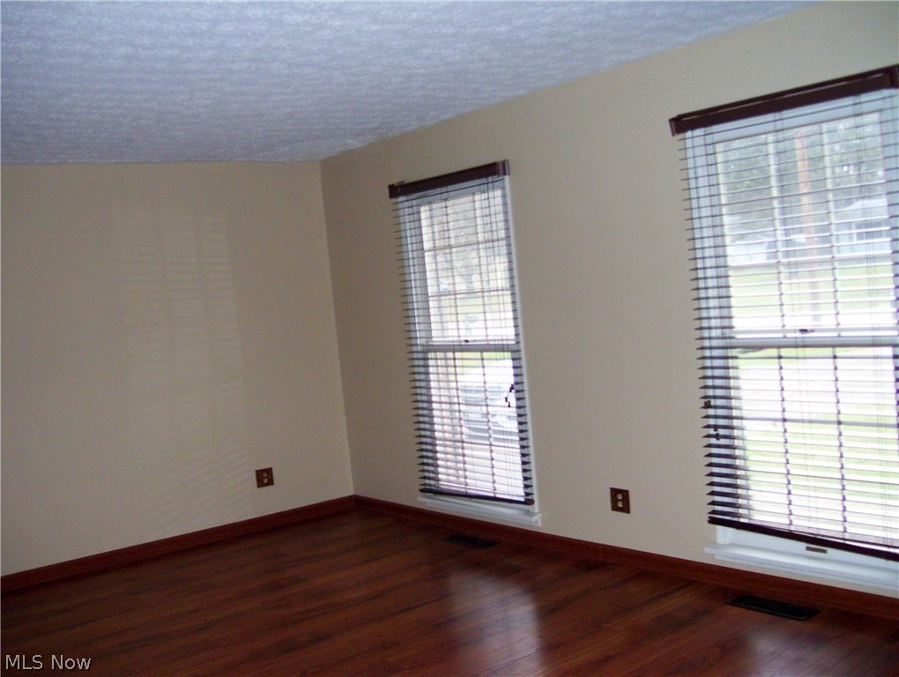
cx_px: 450
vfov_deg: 39.7
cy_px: 338
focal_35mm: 36
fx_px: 936
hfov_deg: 51.3
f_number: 2.7
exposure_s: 1/60
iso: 200
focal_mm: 6
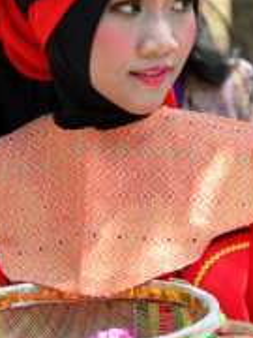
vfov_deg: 2.7
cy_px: 34
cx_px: 159
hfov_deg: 2.0
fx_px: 7085
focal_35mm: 727
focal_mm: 170
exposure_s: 1/200
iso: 100
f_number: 4.5
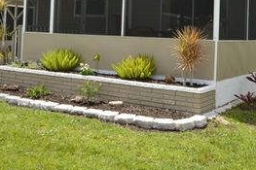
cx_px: 125
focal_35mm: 57
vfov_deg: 23.2
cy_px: 18
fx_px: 405
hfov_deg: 35.1
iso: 100
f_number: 10
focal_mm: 20
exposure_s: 1/200
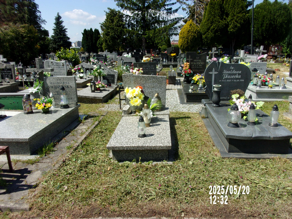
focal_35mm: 28
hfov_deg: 63.4
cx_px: 146
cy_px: 110
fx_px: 236
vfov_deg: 49.7
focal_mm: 5.1
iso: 80
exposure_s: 1/100
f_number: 10.8
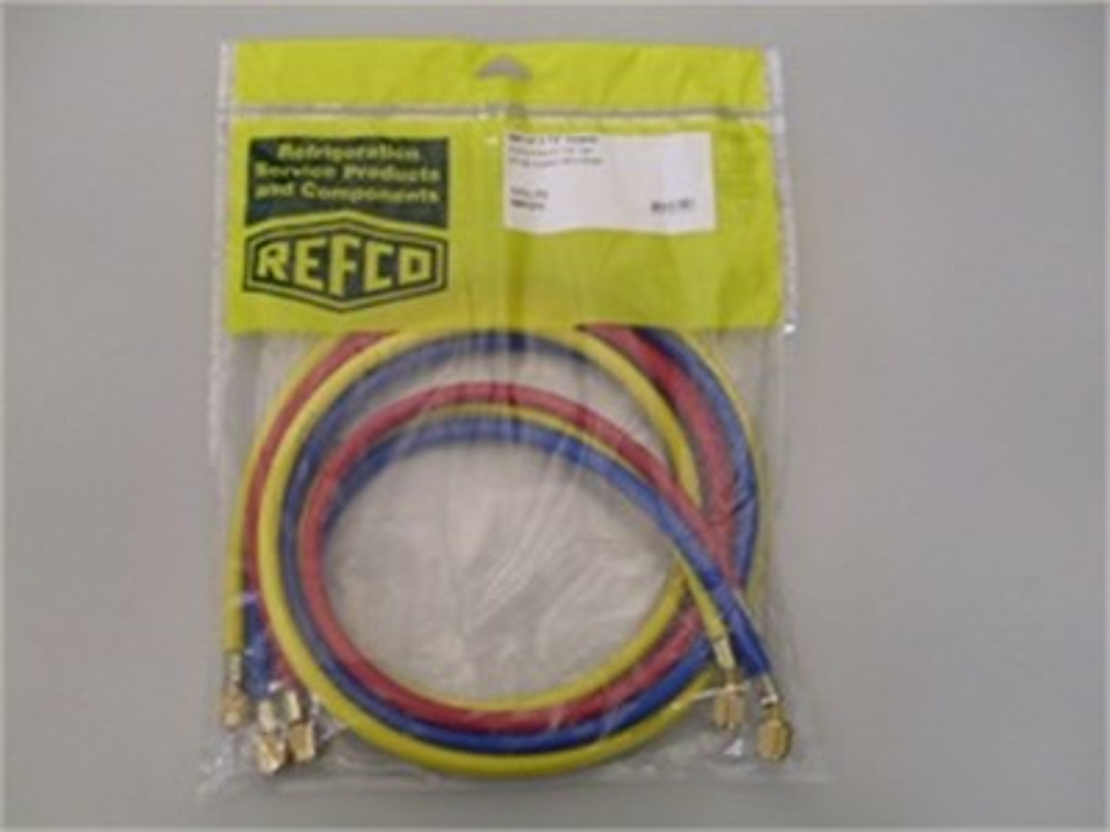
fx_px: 1219
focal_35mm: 38
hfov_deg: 49.0
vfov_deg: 37.7
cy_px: 416
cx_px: 555
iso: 200
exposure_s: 1/45
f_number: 2.8
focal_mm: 6.3
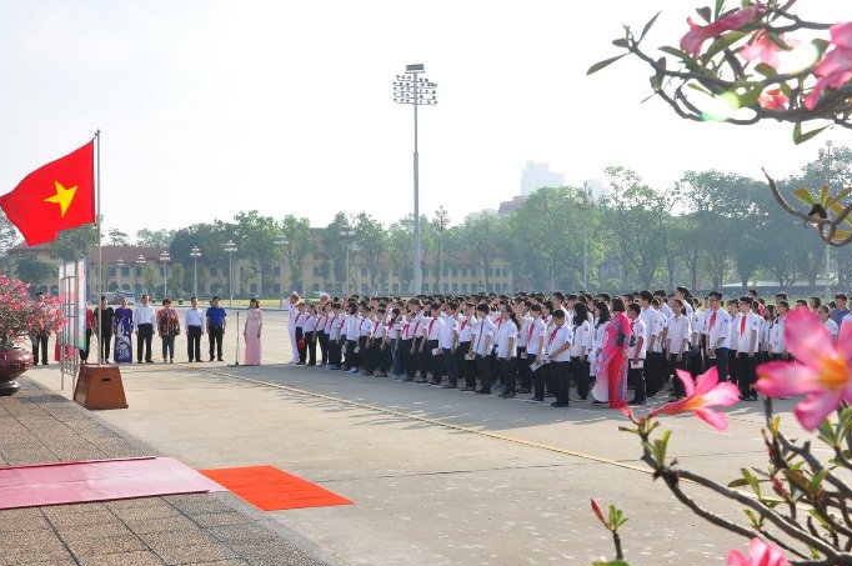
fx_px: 1016
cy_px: 302
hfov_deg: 45.5
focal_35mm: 43
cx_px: 399
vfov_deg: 31.1
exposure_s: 1/125
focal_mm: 26
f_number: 13
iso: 250
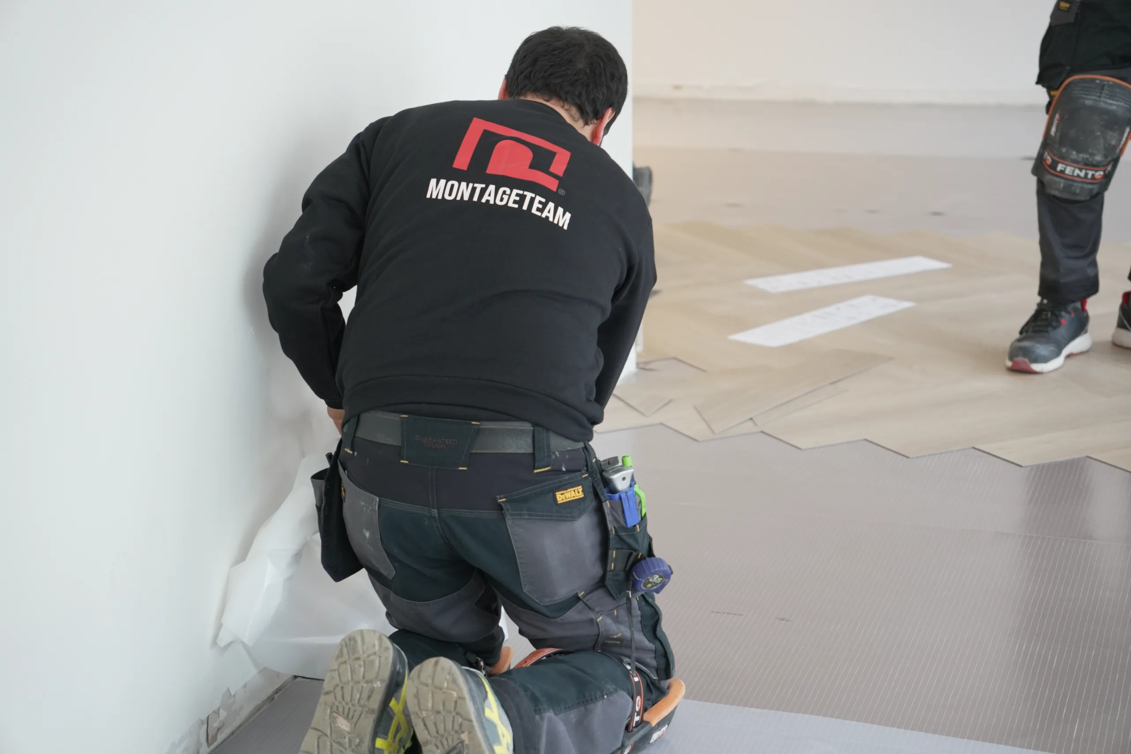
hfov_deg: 27.0
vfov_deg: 18.2
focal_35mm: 75
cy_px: 377
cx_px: 566
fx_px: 2356
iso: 800
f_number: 2.8
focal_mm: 50
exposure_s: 1/125
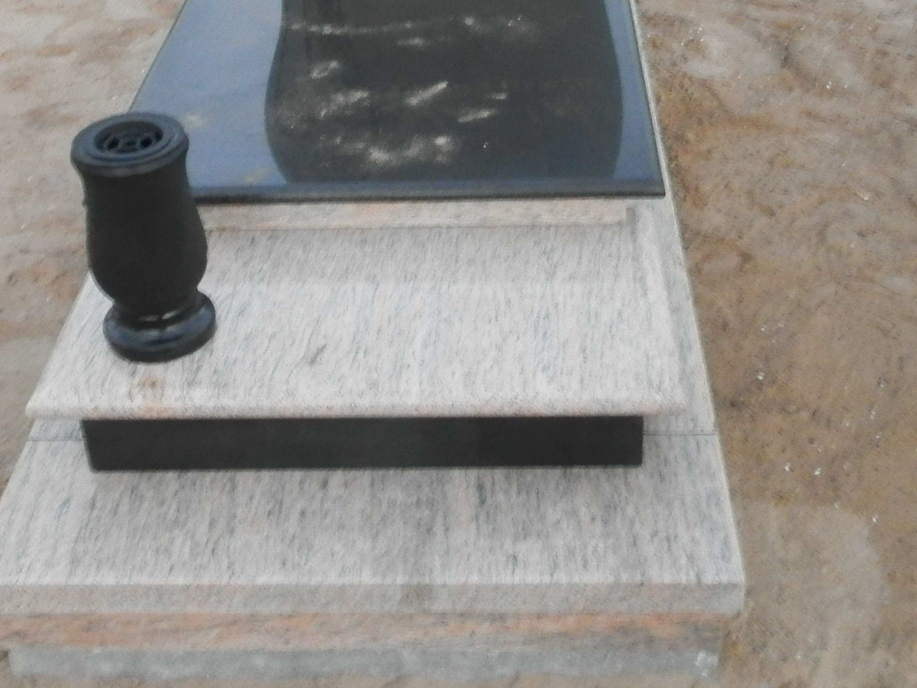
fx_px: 1378
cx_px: 440
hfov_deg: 36.8
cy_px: 117
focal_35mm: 52
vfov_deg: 27.4
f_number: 3.1
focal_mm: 4.5
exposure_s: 1/8
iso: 400
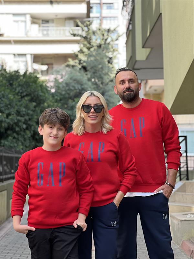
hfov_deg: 19.1
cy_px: 130
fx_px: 575
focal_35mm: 77
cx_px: 97
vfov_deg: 25.3
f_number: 2.8
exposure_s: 1/121
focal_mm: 9
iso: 50
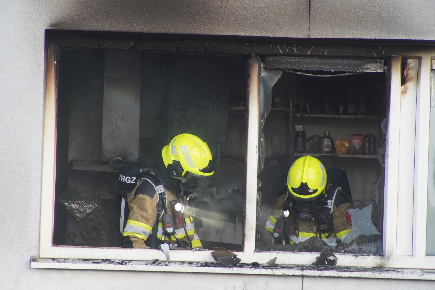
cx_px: 218
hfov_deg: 6.9
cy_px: 145
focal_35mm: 300
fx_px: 3625
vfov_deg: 4.6
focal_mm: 300
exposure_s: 1/320
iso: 4000
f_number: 5.6
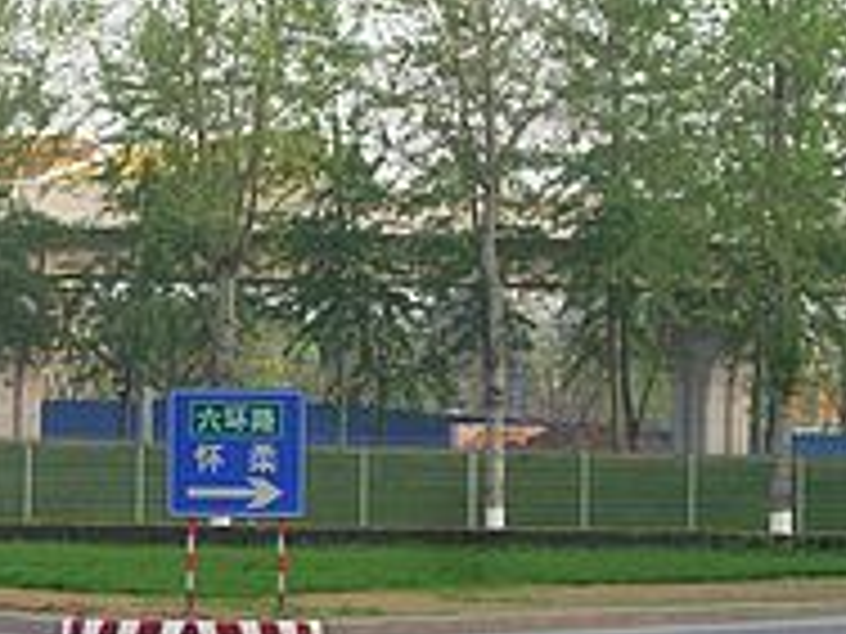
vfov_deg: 6.1
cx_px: 135
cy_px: 445
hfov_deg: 8.1
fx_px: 5939
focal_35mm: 243
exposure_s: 1/125
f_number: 5.2
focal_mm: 18.6
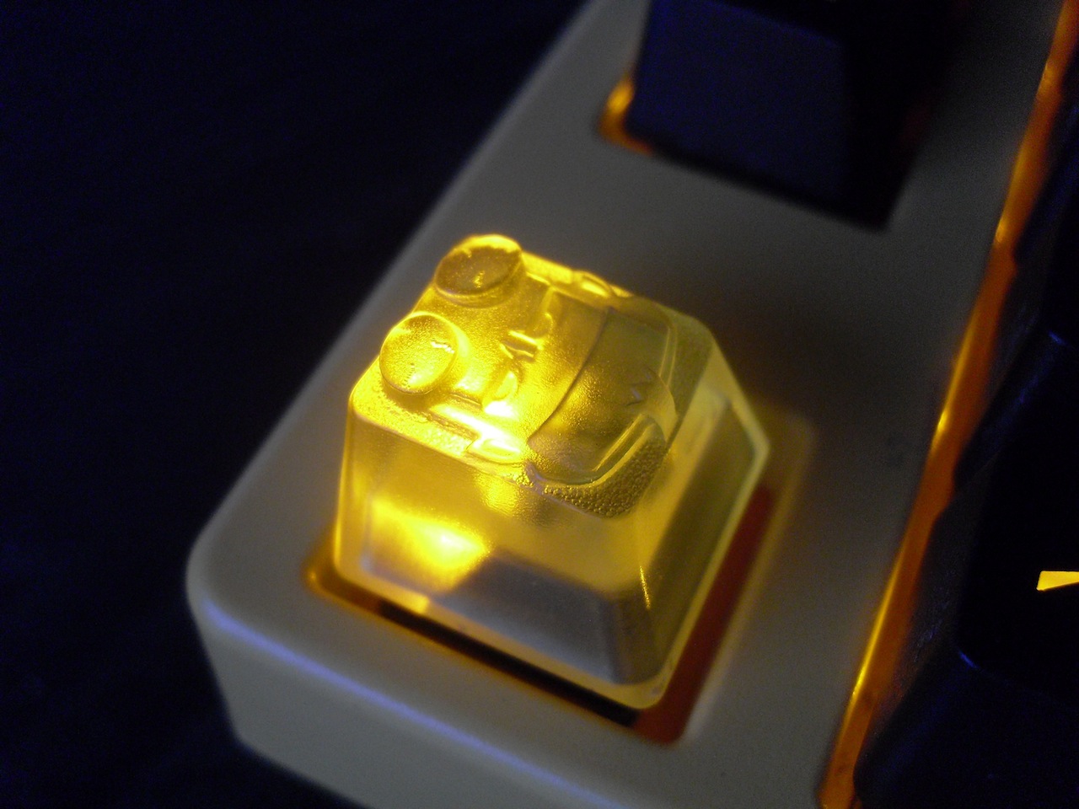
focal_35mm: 37
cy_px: 404
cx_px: 540
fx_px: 1153
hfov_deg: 50.1
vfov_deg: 38.7
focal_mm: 6.3
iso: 200
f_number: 2.8
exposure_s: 1/6
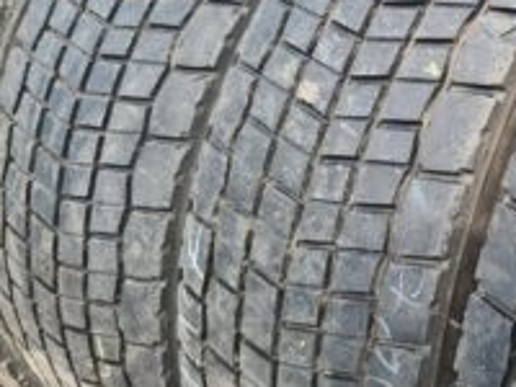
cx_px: 552
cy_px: 133
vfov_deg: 26.0
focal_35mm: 56
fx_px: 835
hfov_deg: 31.0
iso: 50
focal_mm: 5.4
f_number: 1.8
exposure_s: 1/854
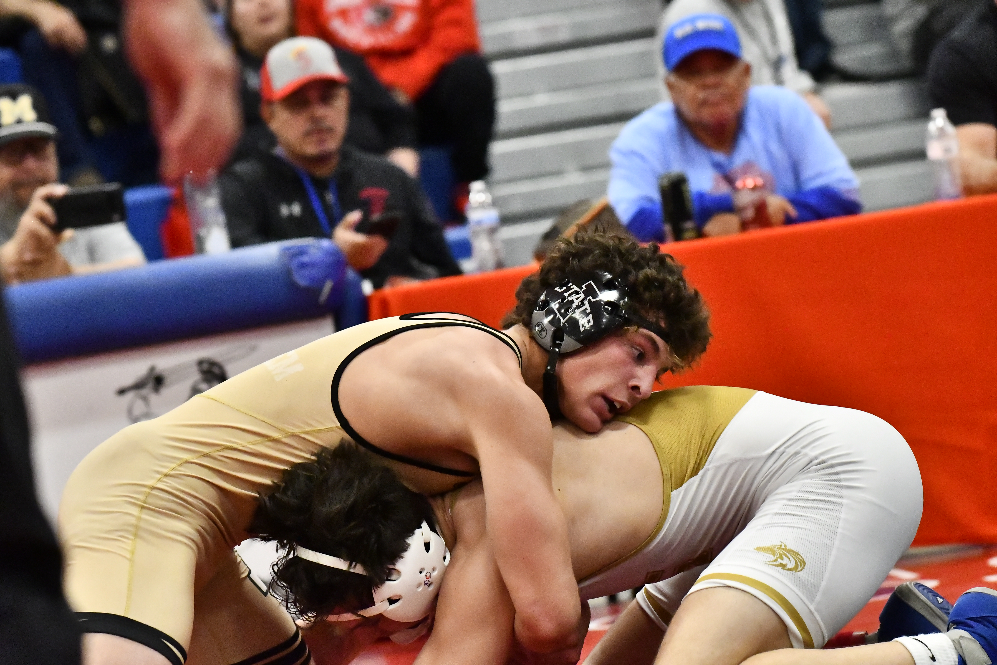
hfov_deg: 9.8
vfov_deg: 6.5
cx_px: 498
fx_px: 5815
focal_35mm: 210
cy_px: 332
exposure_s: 1/800
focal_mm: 140
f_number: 4
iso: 12800
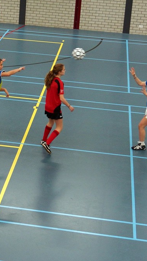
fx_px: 465
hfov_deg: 17.4
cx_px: -14
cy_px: 129
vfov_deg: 31.4
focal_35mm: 67
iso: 800
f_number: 2.8
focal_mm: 28
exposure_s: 1/200
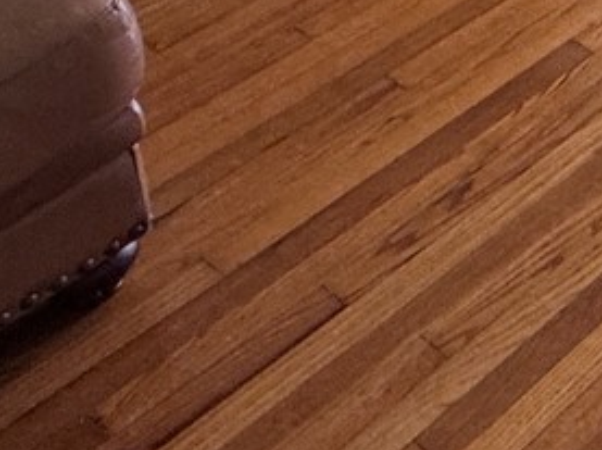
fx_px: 1407
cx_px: 1026
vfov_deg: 13.9
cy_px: -565
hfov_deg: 19.3
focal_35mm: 81
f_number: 2.2
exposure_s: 1/120
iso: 100
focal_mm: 2.22
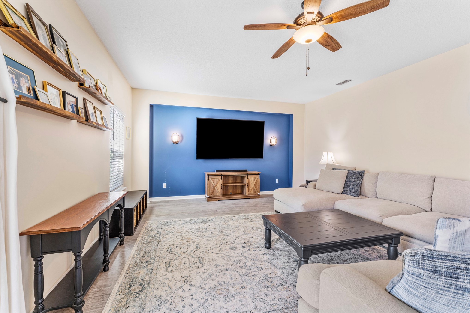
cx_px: 235
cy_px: 156
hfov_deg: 100.0
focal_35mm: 15
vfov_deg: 76.9
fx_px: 197
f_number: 9
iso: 250
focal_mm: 15.1
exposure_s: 1/1.67
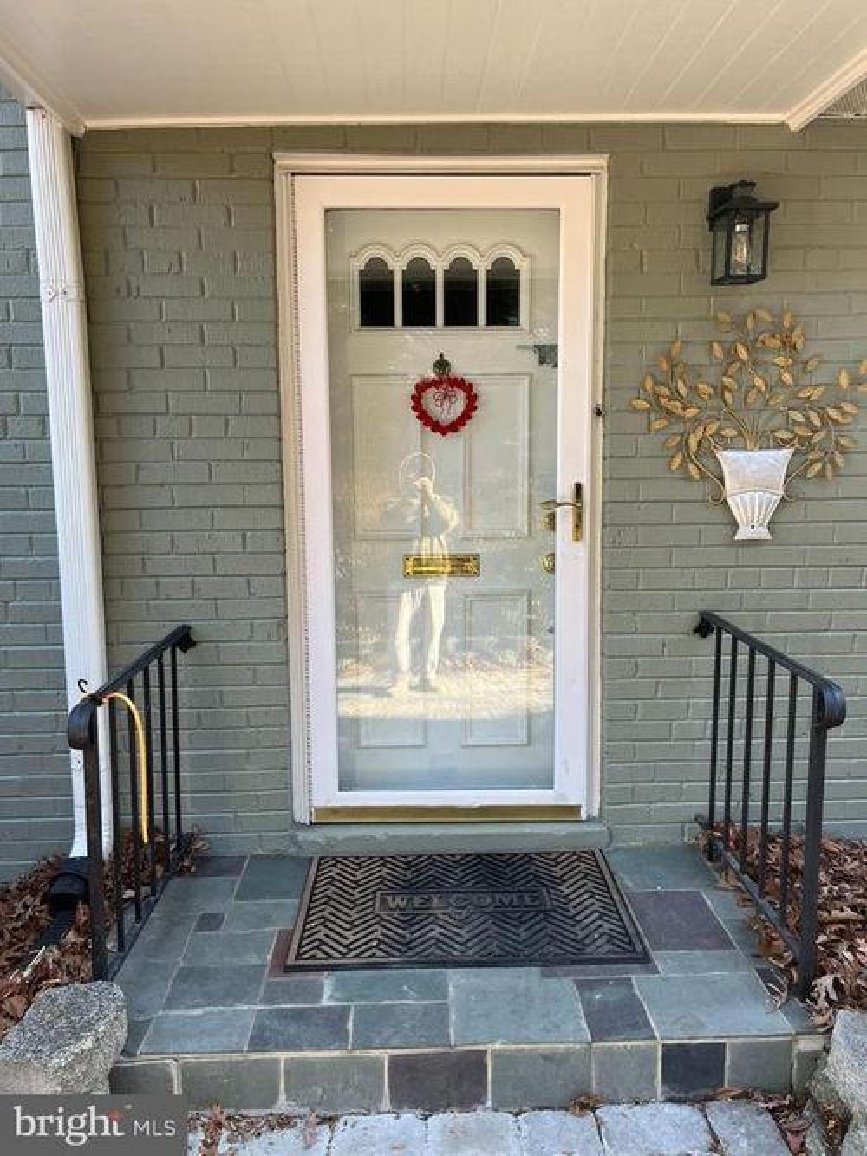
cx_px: 434
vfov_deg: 67.3
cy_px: 578
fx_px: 869
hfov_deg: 53.0
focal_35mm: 26
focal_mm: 5.1
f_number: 1.6
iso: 40
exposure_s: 1/189
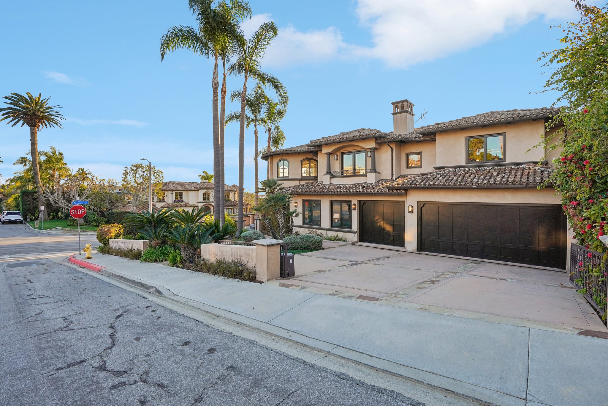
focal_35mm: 16
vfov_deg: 73.7
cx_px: 304
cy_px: 203
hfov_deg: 96.7
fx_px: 270
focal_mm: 16
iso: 400
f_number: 8
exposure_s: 1/160
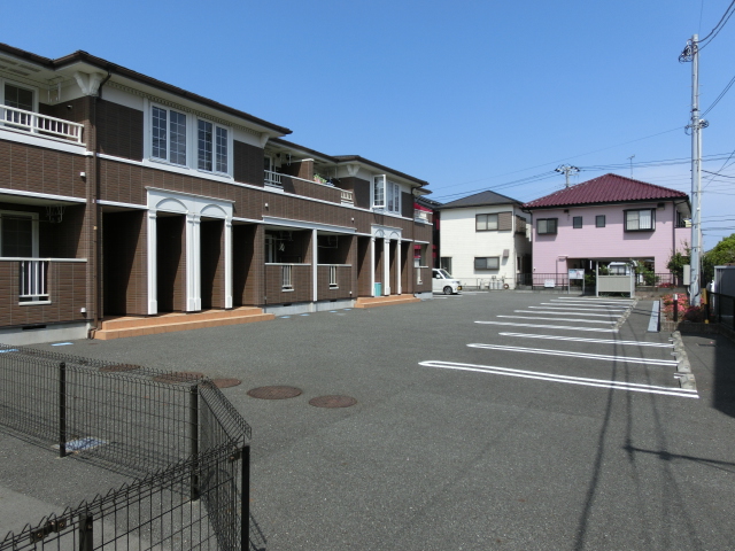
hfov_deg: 69.4
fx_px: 531
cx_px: 368
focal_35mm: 25
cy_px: 276
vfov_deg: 54.9
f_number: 8
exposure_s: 1/250
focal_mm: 4.4
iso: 80
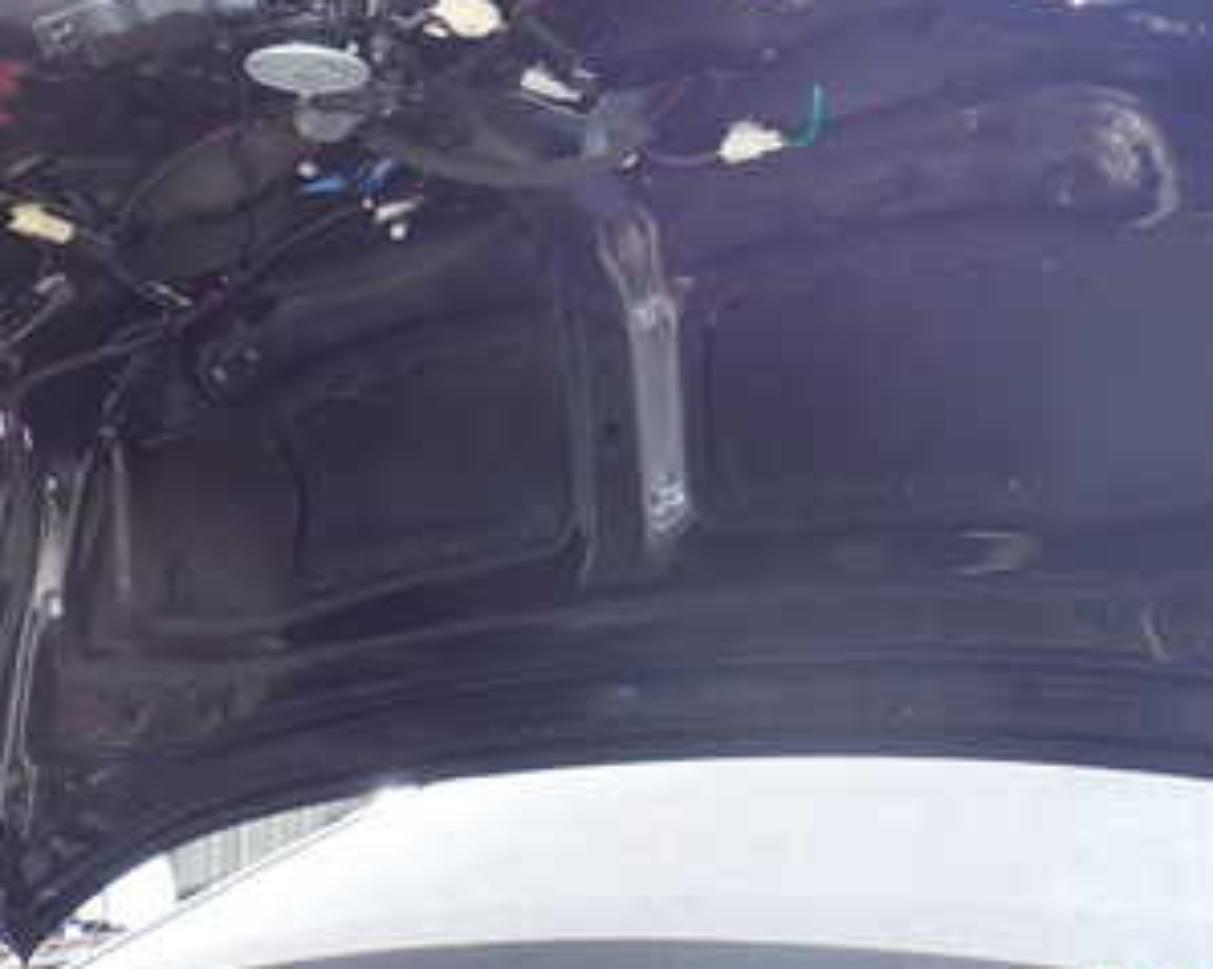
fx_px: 2117
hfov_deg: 31.7
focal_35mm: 59
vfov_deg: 25.2
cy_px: 151
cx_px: 798
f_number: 3.2
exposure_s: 1/60
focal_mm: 5.4
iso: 100
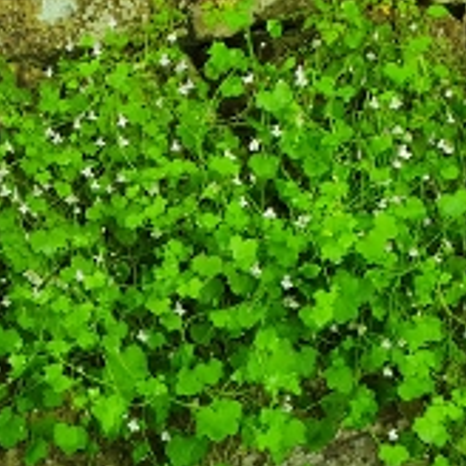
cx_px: 17
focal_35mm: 63
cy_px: 205
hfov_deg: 26.1
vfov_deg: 27.3
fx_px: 960
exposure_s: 1/50
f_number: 2.4
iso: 200
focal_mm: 4.32
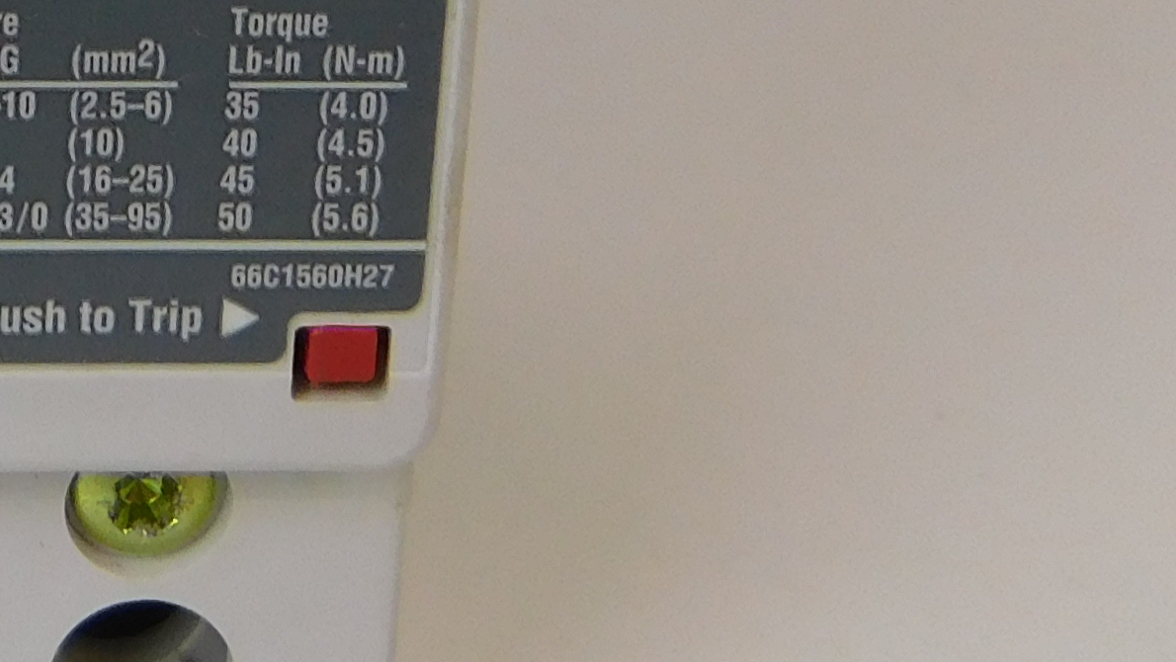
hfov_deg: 20.2
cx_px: -344
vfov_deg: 11.3
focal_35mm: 97
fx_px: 3025
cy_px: -640
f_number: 3
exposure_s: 1/50
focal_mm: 4
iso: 125
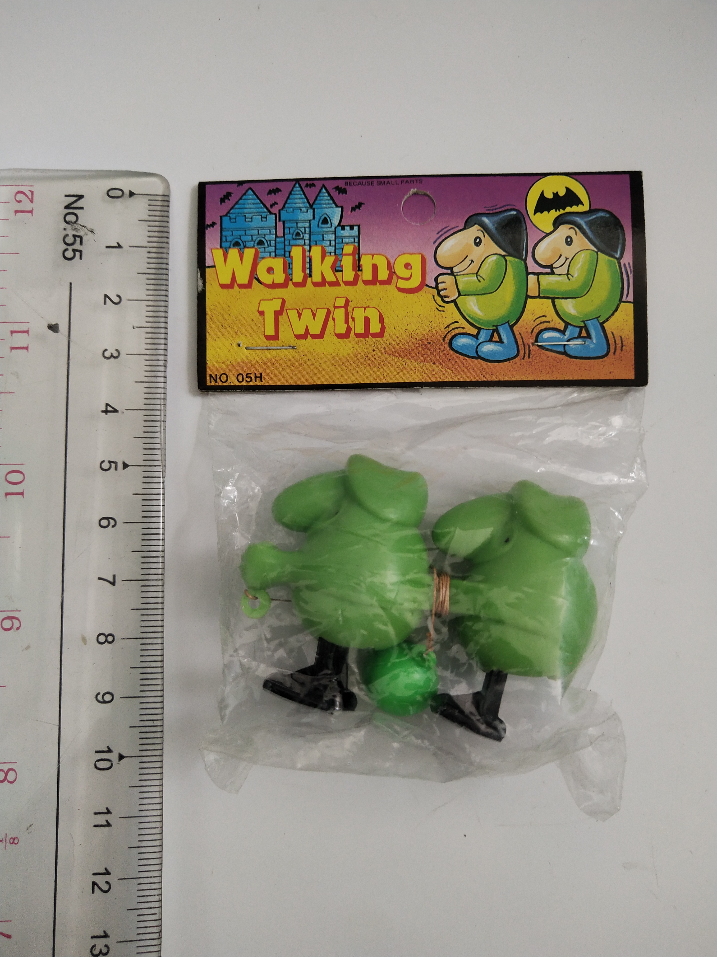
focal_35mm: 30
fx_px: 829
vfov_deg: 60.0
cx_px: 358
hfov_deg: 46.8
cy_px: 478
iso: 137
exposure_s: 1/100
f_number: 1.8
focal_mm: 3.95
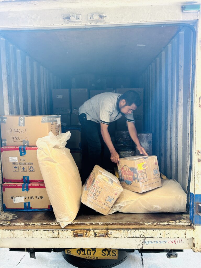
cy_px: 134
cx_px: 100
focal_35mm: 26
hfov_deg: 53.1
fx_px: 201
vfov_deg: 67.3
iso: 160
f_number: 1.5
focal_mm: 5.7
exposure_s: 1/60
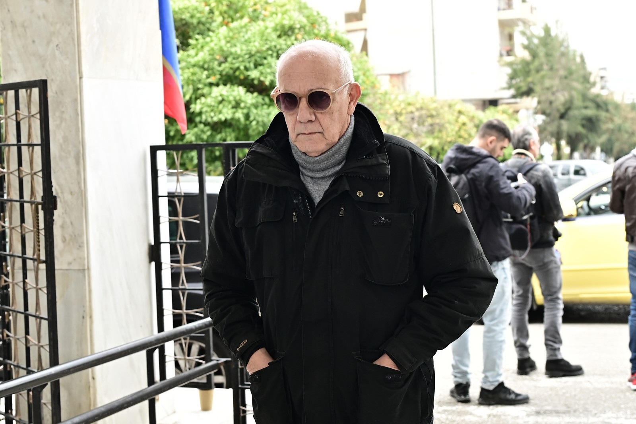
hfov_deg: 49.5
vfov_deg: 34.2
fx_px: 689
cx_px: 318
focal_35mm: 39
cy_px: 212
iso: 500
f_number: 4
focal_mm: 39
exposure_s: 1/250
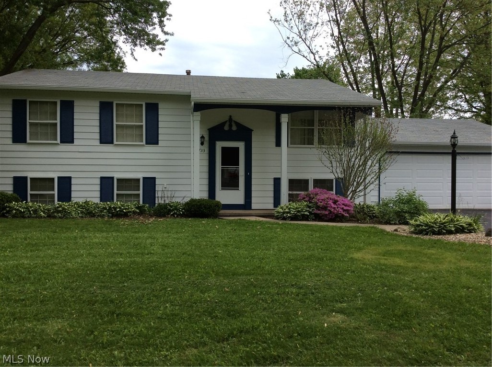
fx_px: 454
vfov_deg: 44.0
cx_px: 246
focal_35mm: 32
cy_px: 184
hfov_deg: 56.9
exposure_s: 1/953
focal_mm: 3.3
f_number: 2.4
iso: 32
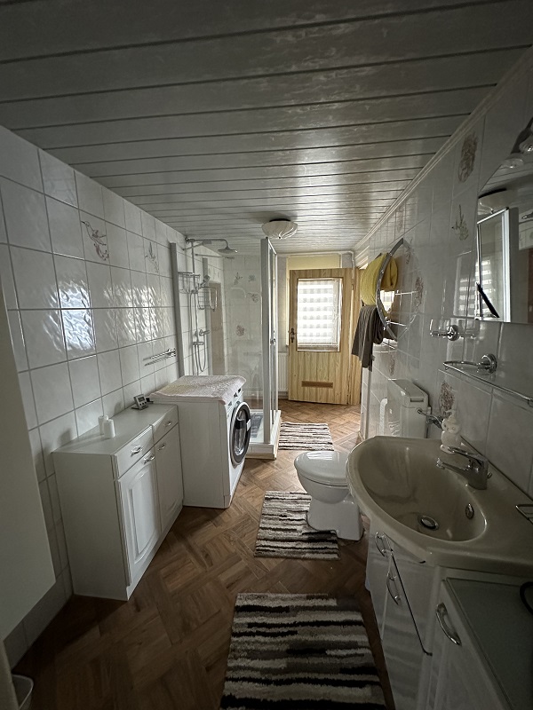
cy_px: 355
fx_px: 287
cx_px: 266
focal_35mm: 14
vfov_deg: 102.1
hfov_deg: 85.7
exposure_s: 1/60
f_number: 2.2
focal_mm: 2.22
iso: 800
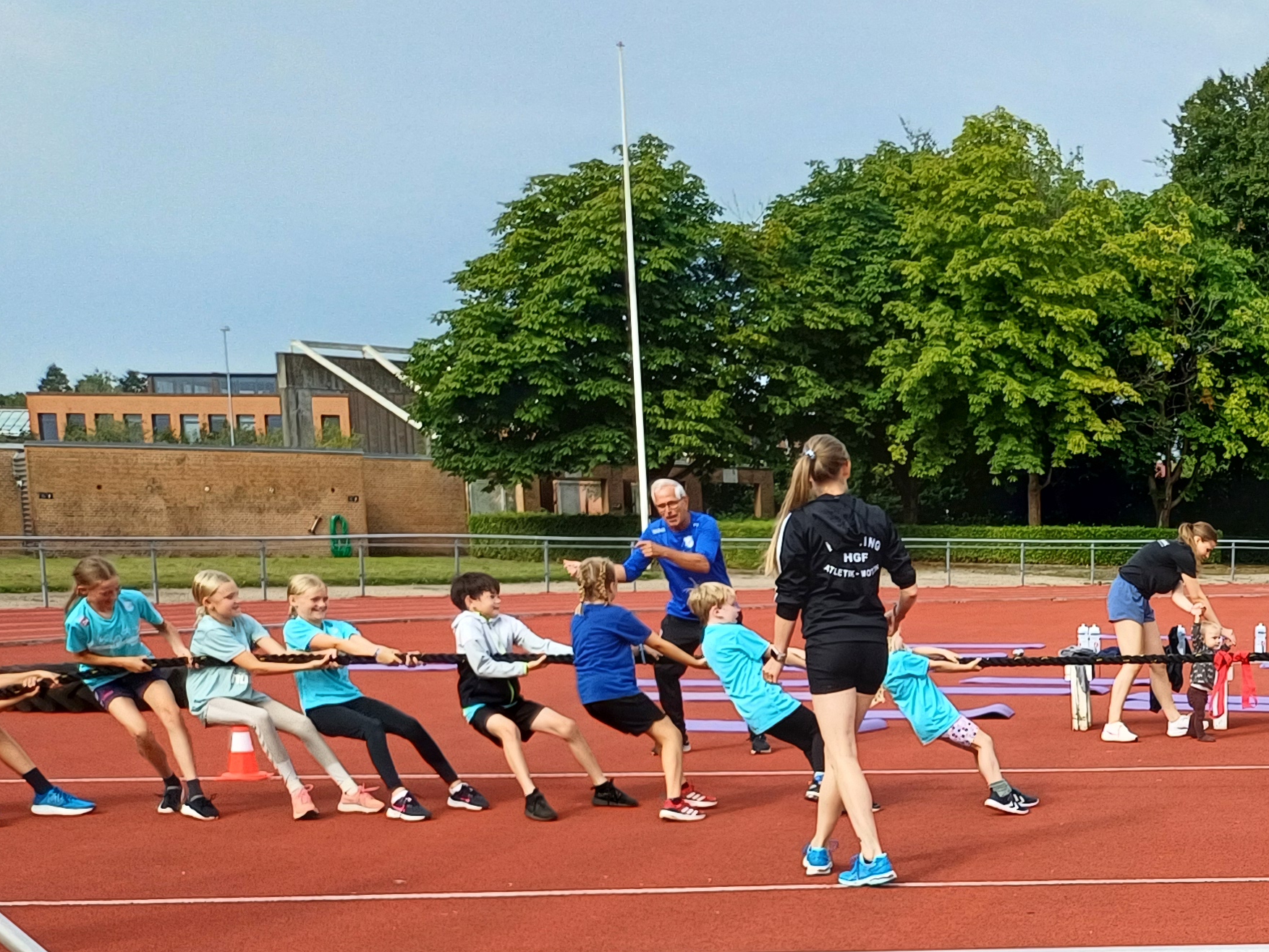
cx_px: 1348
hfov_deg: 30.7
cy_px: 864
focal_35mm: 57
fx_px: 2090
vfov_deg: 24.9
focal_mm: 4.65
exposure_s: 1/661
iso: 50
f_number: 1.8
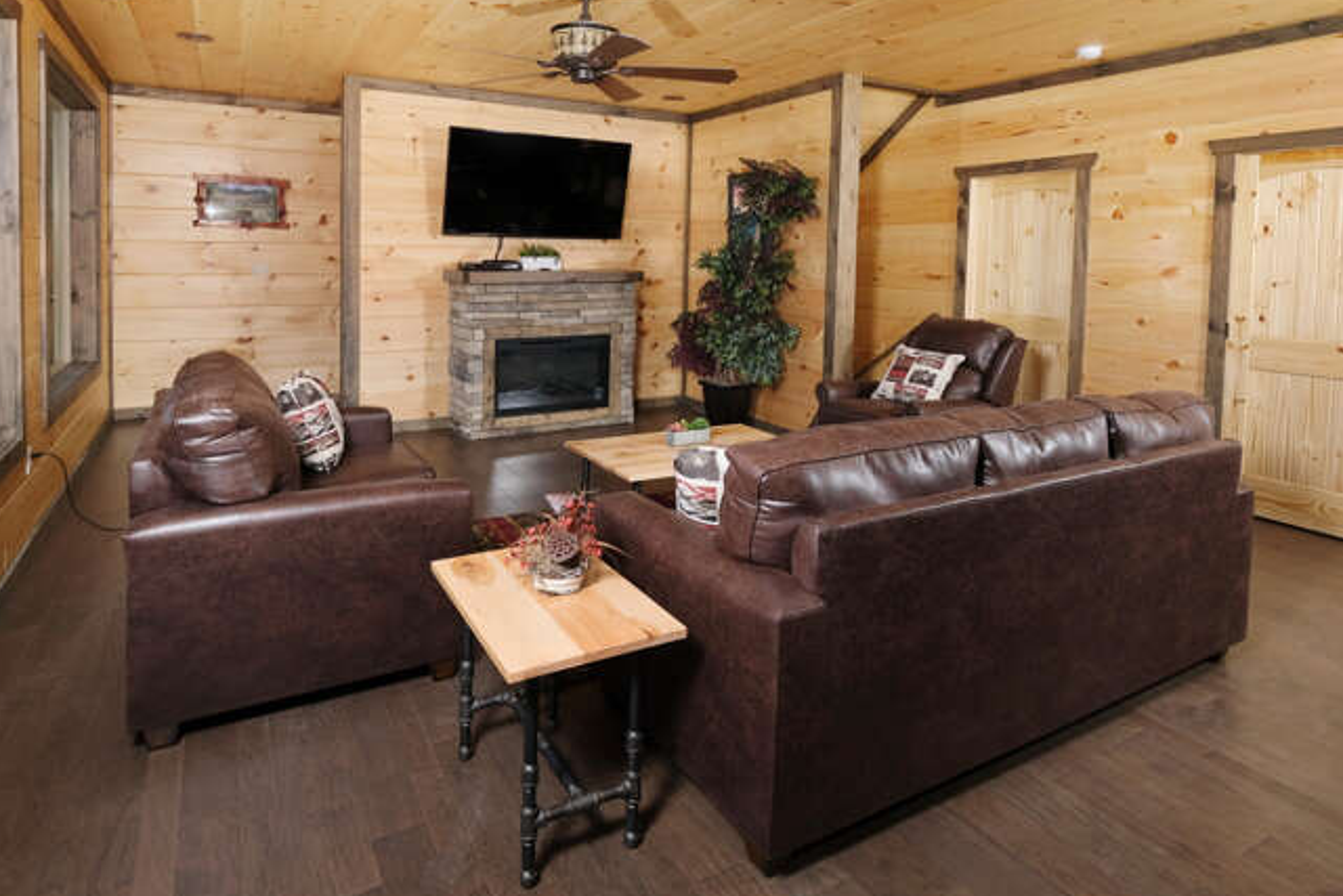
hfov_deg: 89.9
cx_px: 705
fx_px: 672
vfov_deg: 67.1
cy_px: 390
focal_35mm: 18
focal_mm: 10
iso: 200
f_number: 8
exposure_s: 1/125
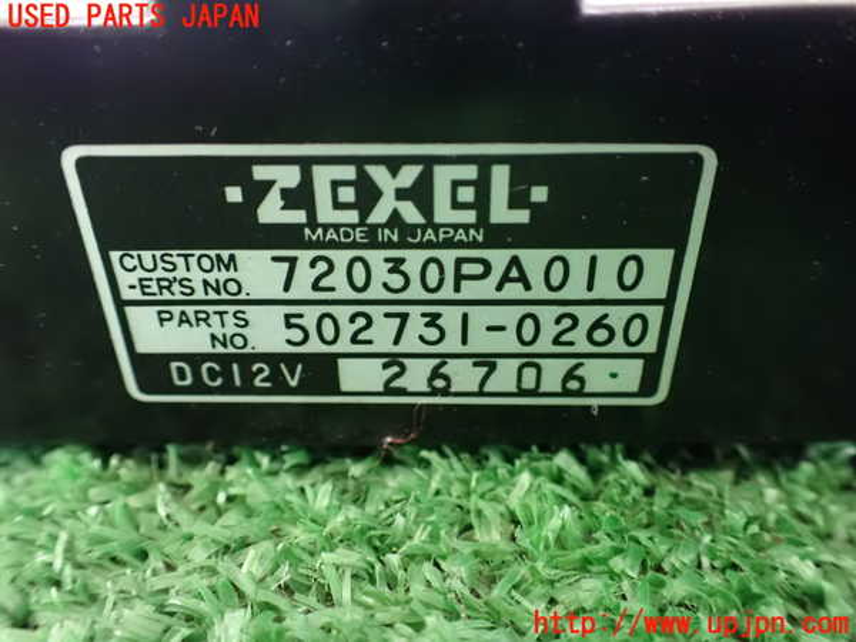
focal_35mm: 30
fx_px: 742
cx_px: 428
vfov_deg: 46.8
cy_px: 321
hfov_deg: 60.0
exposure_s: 1/30
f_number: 2.3
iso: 1600
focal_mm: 5.4
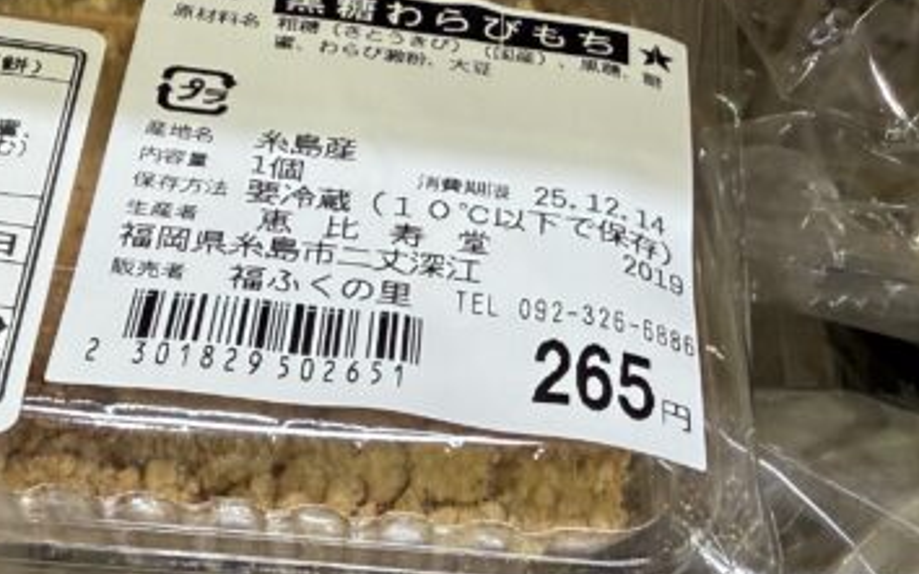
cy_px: 439
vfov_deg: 18.7
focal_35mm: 69
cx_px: 548
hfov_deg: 29.7
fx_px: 1728
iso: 160
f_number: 2.2
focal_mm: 2.22
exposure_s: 1/120
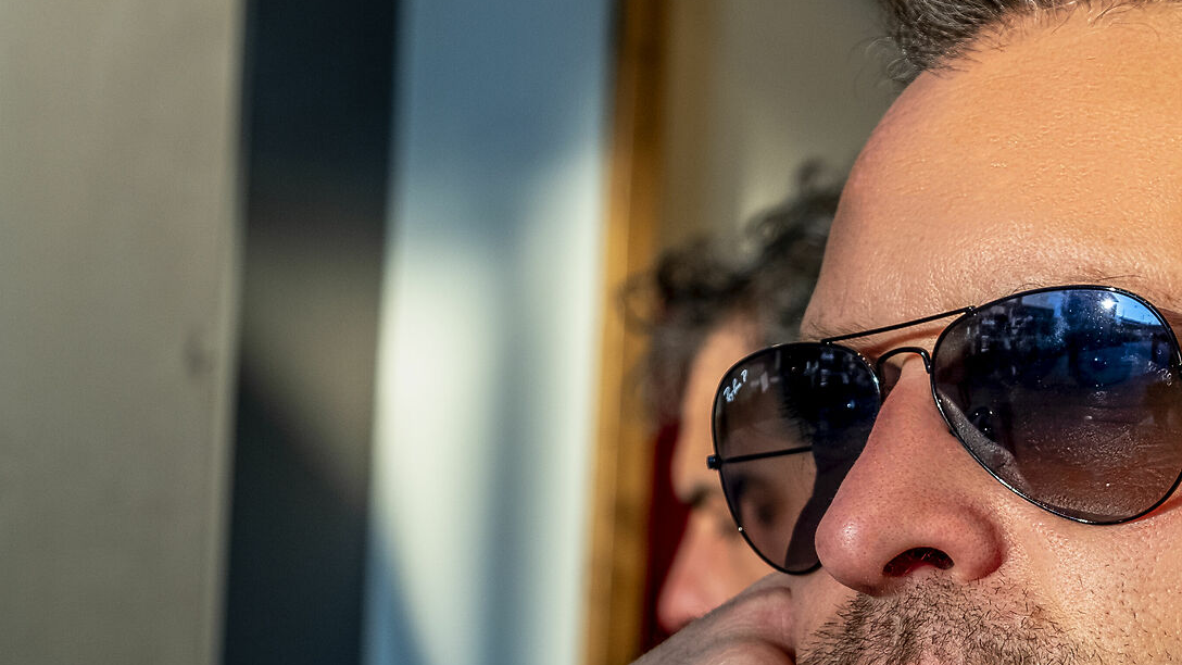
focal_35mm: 104
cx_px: 999
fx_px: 3260
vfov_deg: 11.6
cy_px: 602
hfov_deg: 20.3
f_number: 4.5
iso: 400
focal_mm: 30.2
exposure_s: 1/140
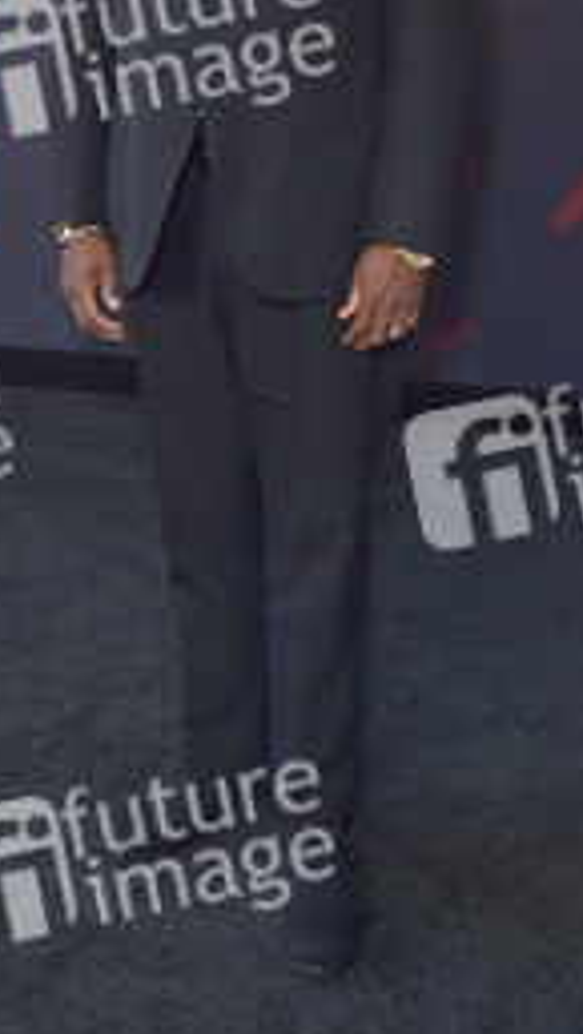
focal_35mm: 62
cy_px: 253
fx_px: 1700
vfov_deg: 33.1
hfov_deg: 19.4
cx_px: 247
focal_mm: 38
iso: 640
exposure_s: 1/250
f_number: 6.3
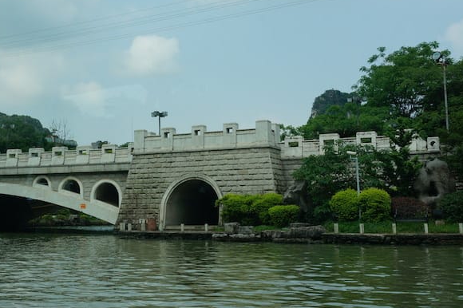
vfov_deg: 26.1
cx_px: 147
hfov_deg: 37.9
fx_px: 664
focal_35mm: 52
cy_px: 124
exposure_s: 1/200
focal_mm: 25
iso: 200
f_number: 13
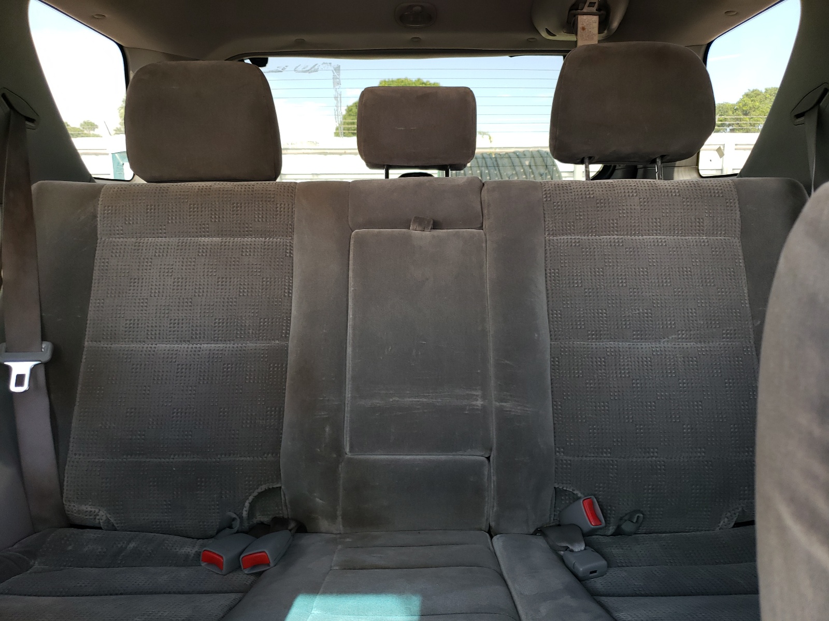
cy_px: 310
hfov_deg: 67.3
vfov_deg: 53.1
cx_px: 414
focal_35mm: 26
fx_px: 623
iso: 58
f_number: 1.5
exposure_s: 1/120
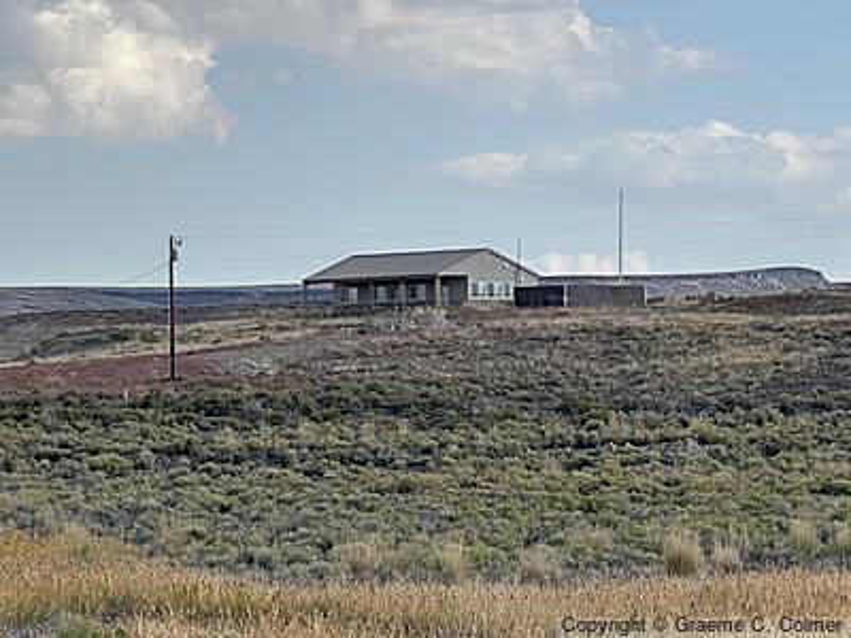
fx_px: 1893
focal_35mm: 77
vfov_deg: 19.1
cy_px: 319
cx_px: 426
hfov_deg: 25.3
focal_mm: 9
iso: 32
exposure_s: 1/889
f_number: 2.8
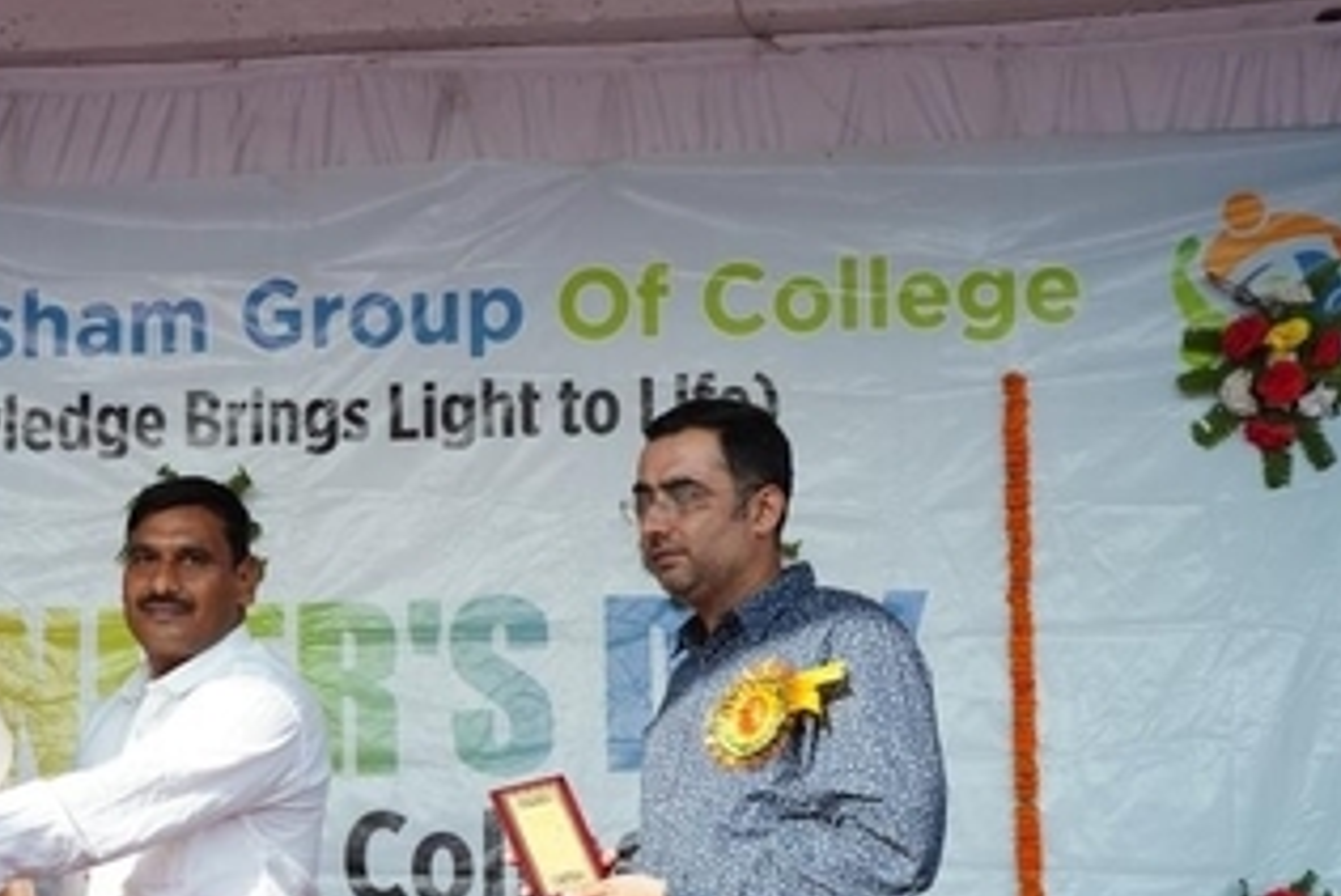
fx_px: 2832
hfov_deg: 25.8
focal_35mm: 76
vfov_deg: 17.7
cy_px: 781
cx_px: 123
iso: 320
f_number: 6.3
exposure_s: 1/160
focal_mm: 40
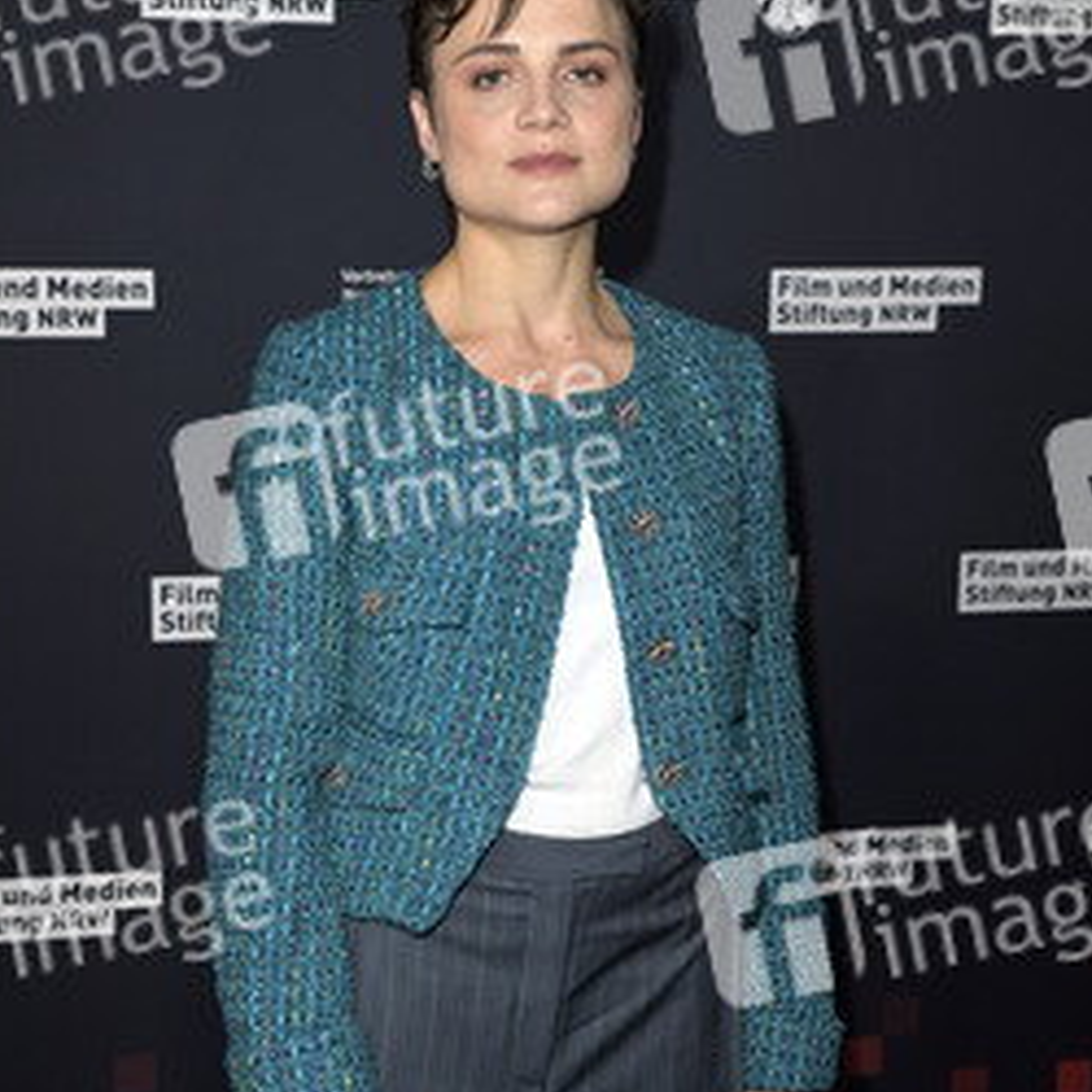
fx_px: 2427
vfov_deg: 25.3
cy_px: 686
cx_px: 524
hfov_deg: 25.4
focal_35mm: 68
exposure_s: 1/250
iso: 1000
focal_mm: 50
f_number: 5
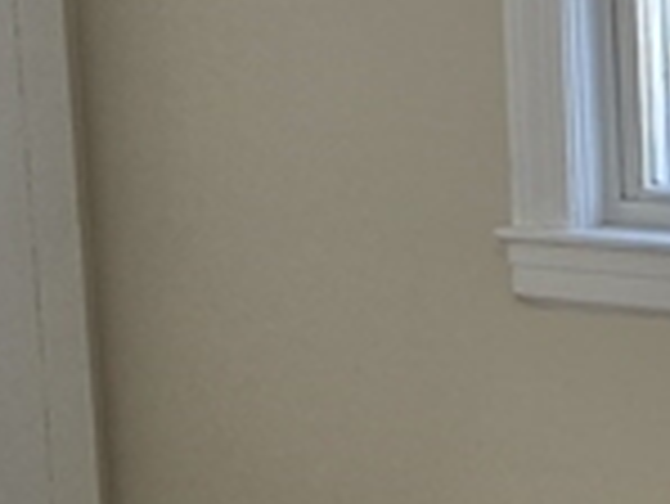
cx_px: 1034
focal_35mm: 158
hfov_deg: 11.9
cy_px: 446
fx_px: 3061
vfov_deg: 9.4
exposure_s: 1/180
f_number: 1.7
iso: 100
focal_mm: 6.3
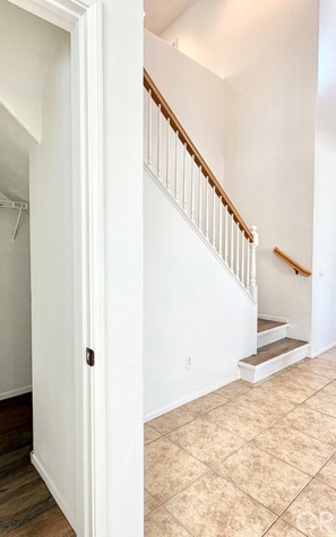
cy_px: 267
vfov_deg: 85.1
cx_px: 138
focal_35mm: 20
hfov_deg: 59.3
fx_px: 293
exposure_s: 1/120
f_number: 2.2
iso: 250
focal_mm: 2.22
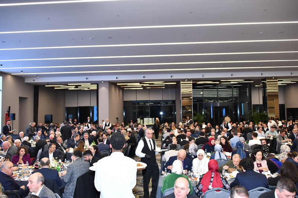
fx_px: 232
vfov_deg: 46.4
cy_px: 99
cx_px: 149
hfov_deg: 65.5
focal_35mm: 28
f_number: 3.5
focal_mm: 28
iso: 640
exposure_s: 1/200
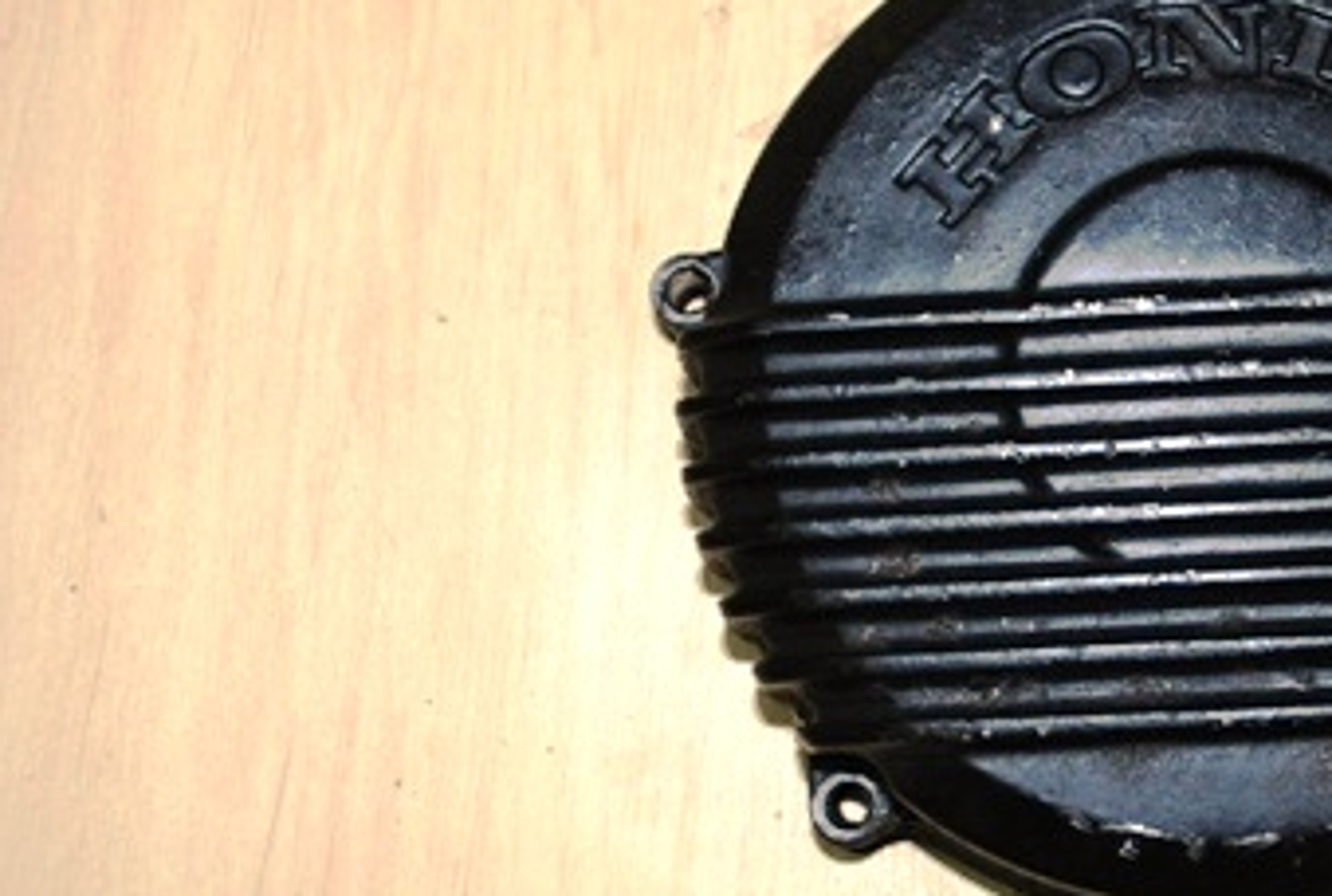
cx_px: 1159
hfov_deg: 21.5
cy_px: 438
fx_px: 3446
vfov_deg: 14.8
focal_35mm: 93
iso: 200
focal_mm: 35
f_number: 4.5
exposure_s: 1/60
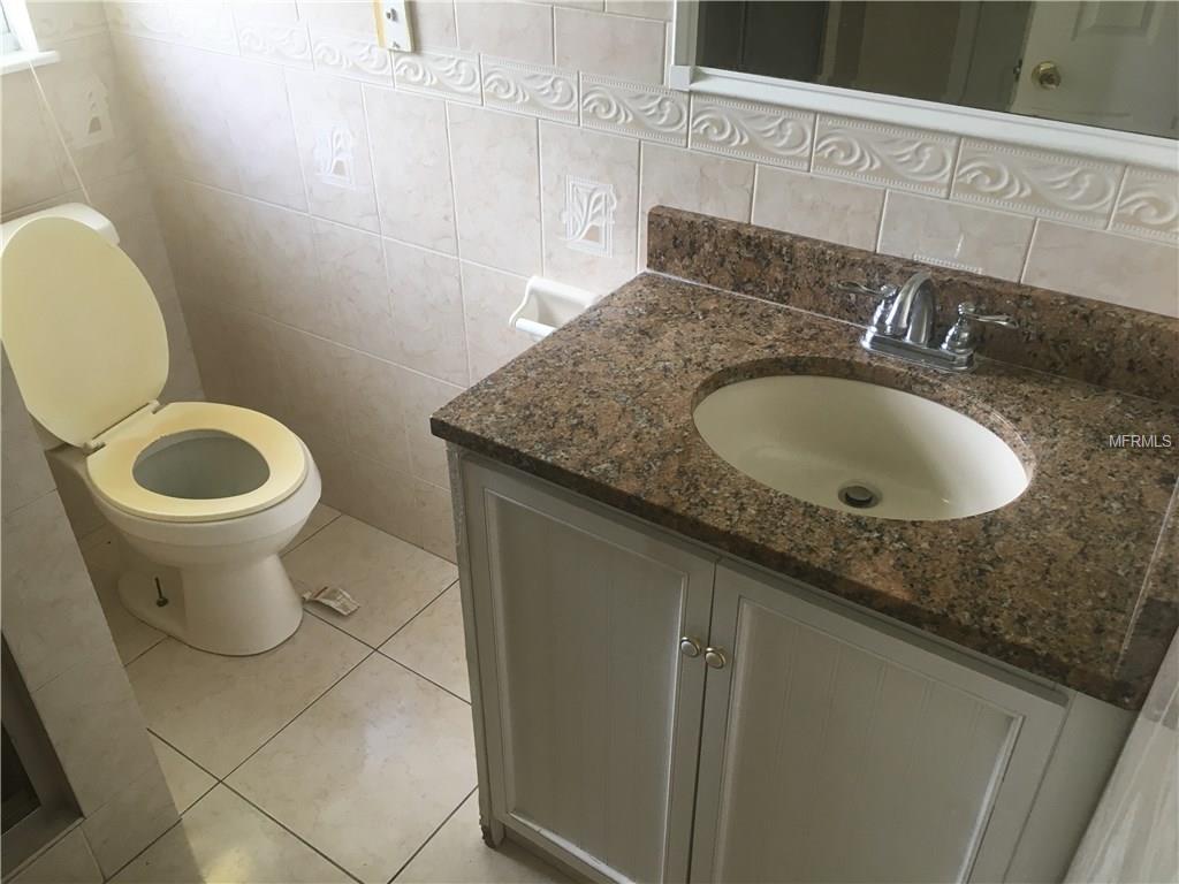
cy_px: 442
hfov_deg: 61.7
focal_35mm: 29
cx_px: 590
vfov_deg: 48.2
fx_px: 988
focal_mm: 4.15
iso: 40
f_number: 2.2
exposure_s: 1/33
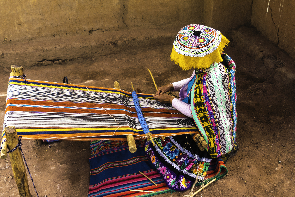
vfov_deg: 36.9
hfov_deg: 53.1
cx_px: 148
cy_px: 98
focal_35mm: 36
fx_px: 295
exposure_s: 1/125
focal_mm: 24
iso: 100
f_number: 4
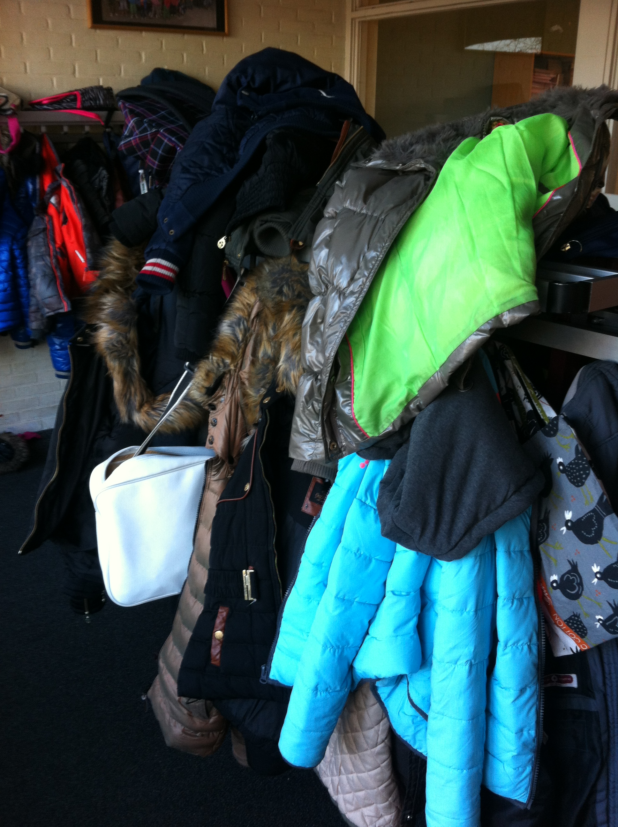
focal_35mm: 35
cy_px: 414
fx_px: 835
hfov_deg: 40.6
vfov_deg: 52.7
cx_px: 309
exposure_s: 1/15
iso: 80
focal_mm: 3.85
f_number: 2.8
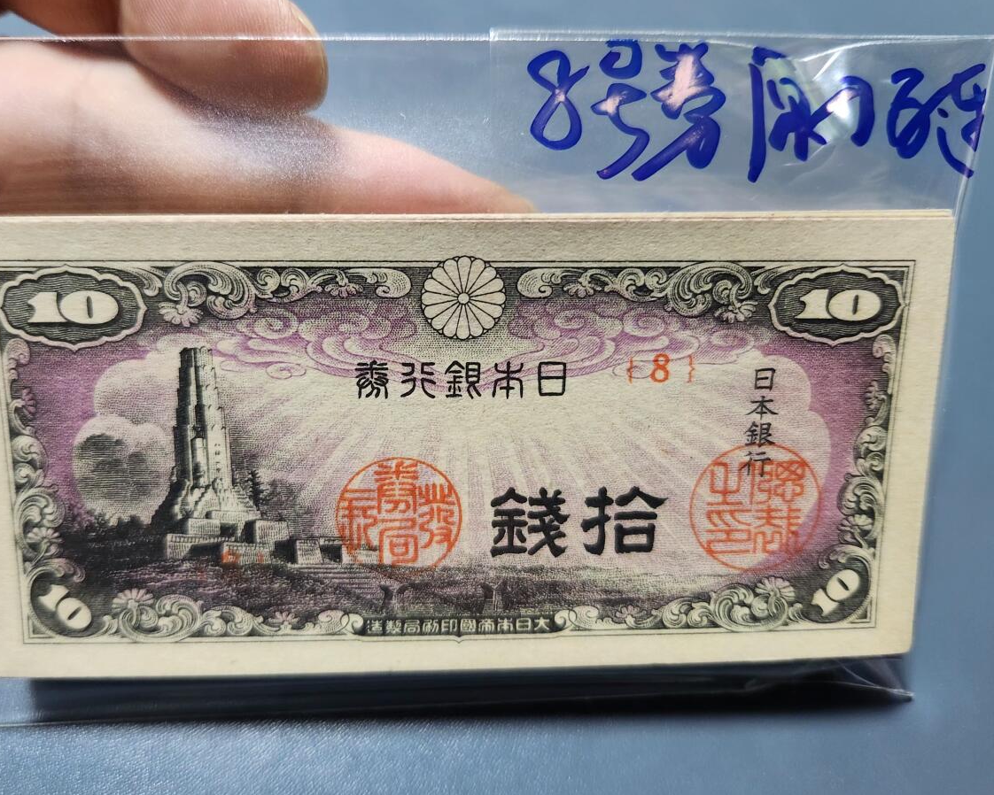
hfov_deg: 62.1
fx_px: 824
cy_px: 362
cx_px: 459
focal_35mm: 28
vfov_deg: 51.5
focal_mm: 5.4
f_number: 1.8
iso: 800
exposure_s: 1/50.3
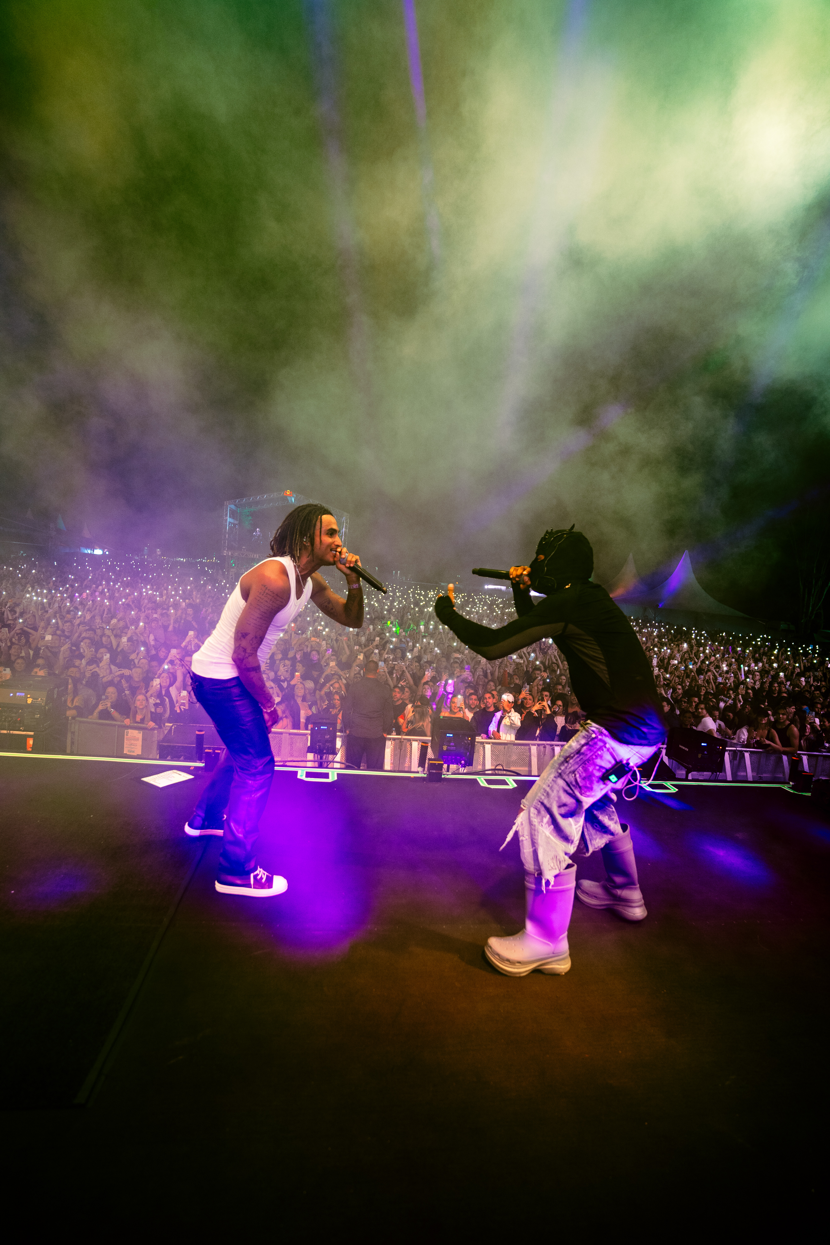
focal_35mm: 17
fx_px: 588
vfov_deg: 93.3
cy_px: 622
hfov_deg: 70.4
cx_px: 415
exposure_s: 1/200
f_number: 2.8
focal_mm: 17
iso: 1000
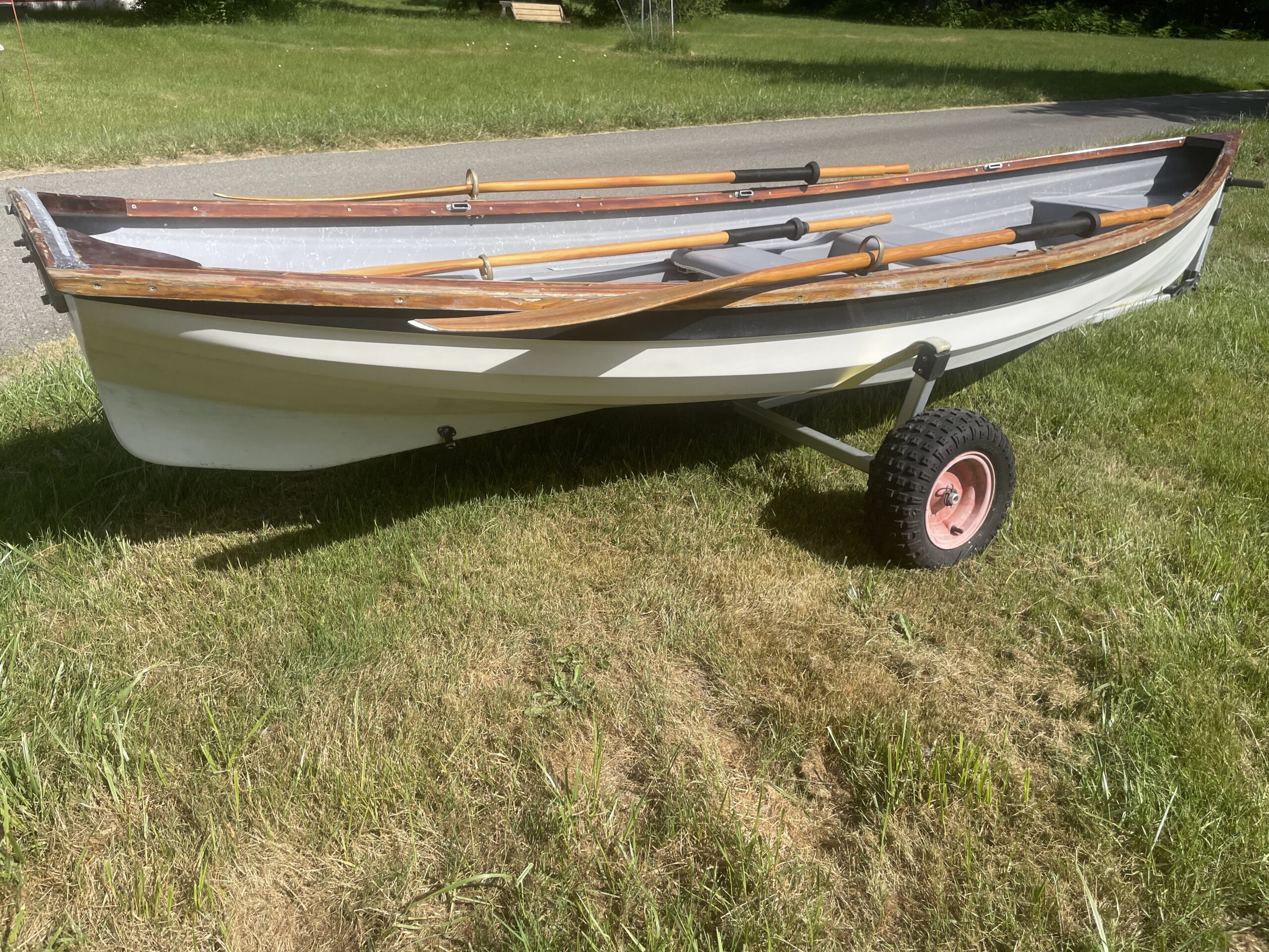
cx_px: 634
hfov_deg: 67.3
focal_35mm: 26
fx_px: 953
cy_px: 476
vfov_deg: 53.1
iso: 32
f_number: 1.6
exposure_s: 1/3610
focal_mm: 4.2
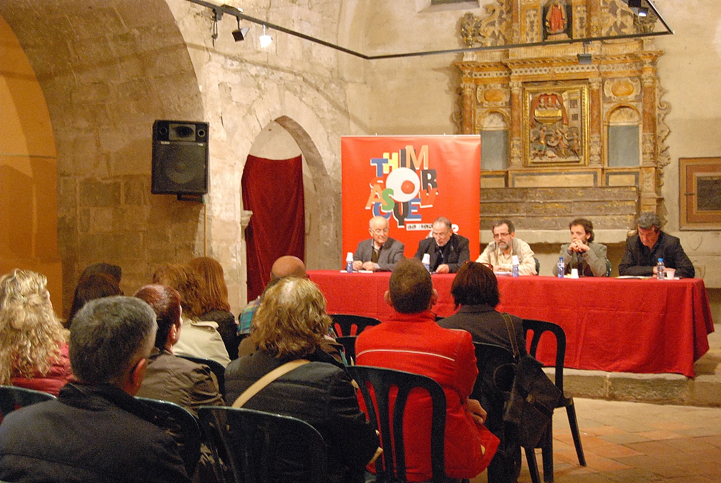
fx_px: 963
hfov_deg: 41.1
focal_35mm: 48
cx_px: 360
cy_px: 242
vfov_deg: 28.2
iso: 1600
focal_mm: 32
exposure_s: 1/15
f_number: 4.5
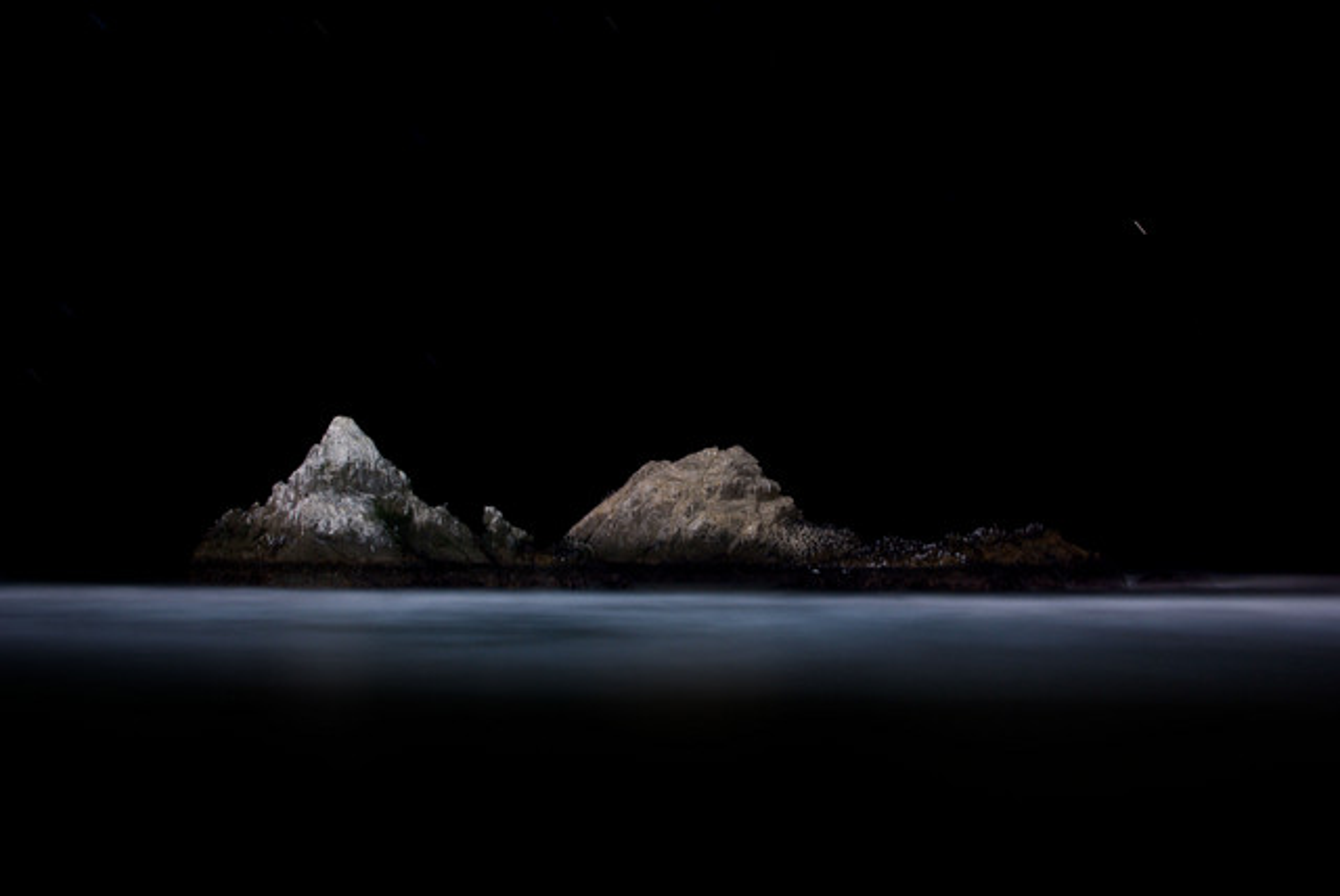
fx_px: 1174
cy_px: 448
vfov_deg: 41.8
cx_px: 670
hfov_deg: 59.4
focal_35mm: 32
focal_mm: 21
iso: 100
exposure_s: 181
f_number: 13
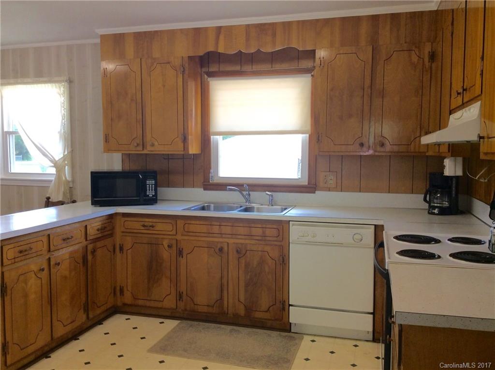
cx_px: 248
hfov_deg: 56.9
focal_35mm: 32
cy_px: 185
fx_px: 457
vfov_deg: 44.0
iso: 32
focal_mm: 3.3
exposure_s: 1/24
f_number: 2.4
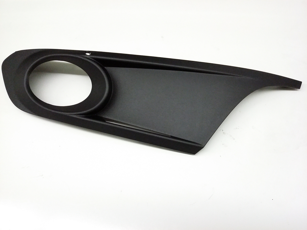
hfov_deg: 56.8
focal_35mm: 32
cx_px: 154
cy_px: 115
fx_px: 284
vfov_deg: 44.2
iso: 320
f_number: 2.4
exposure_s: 1/30
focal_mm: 3.4
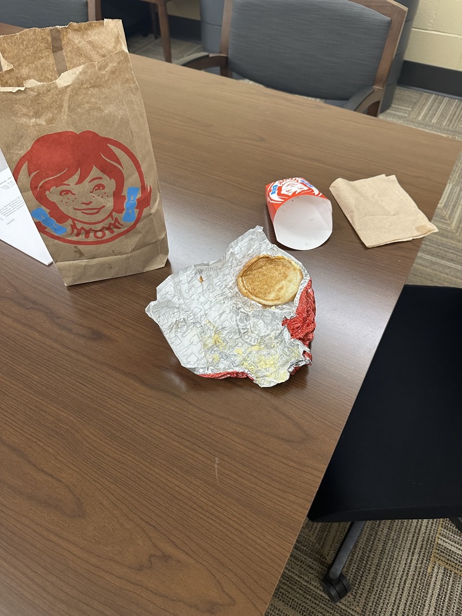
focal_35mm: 24
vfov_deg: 71.6
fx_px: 427
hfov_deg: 56.8
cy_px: 308
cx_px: 231
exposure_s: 1/65
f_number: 1.78
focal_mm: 6.86
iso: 250
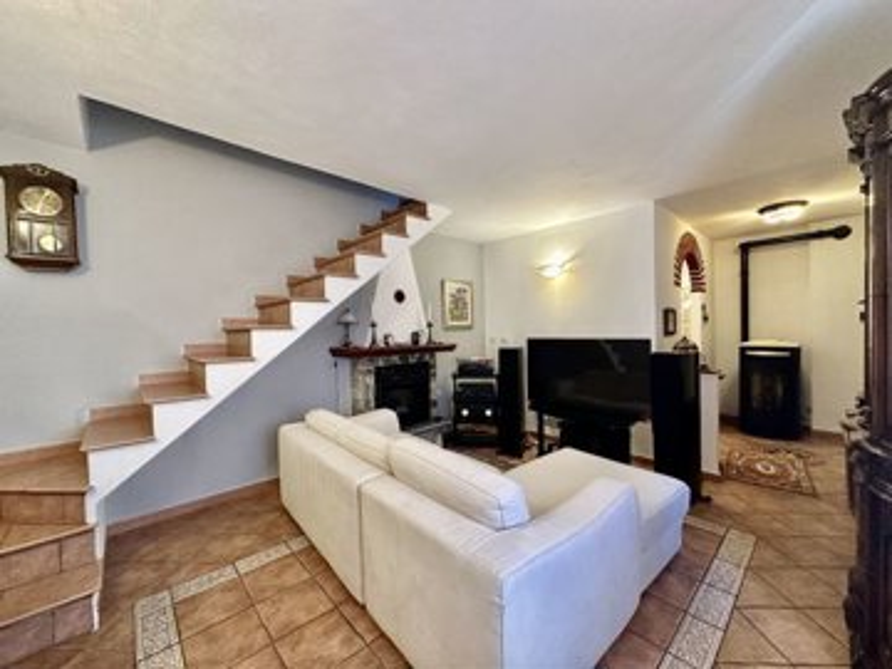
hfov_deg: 102.1
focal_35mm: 14
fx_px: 361
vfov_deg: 85.7
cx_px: 446
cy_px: 334
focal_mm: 2.22
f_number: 2.2
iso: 400
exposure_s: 1/60
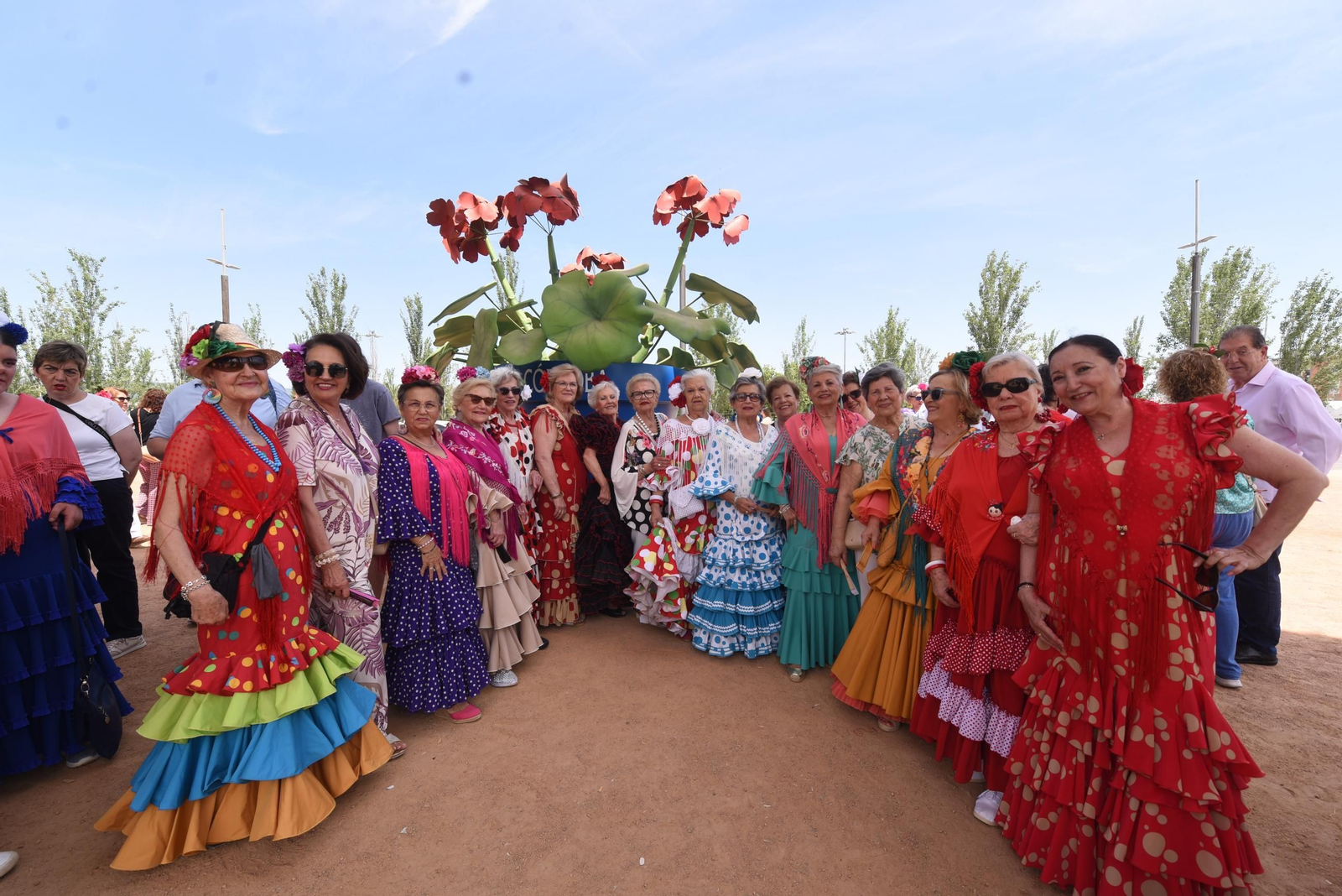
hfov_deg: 104.2
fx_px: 522
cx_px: 671
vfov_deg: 81.3
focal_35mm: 14
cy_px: 448
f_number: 5
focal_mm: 14
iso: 100
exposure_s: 1/160
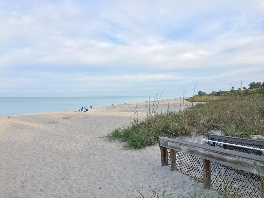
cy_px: 99
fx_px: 221
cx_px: 132
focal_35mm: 29
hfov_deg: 61.7
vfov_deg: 48.2
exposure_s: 1/581
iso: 32
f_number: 2.2
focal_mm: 4.15
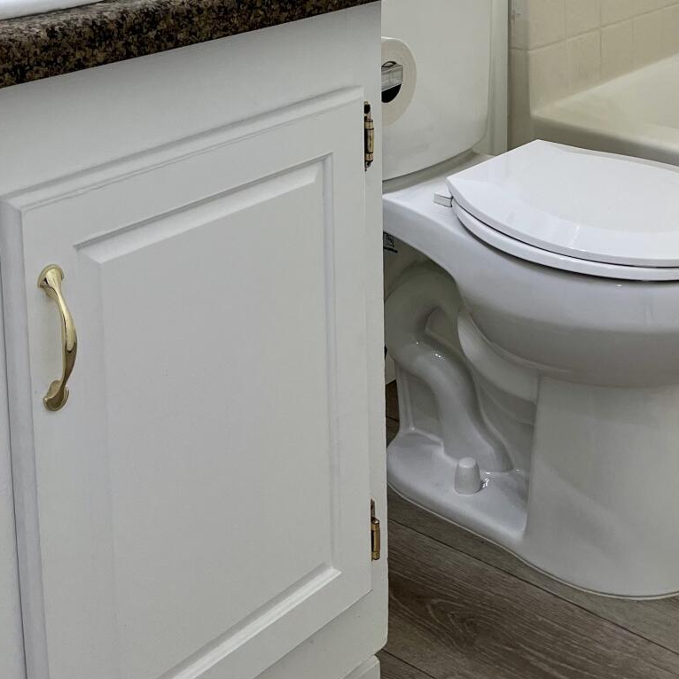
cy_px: -78
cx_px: 571
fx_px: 1332
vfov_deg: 26.3
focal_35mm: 60
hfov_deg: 27.8
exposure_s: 1/120
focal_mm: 5.1
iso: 80
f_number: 1.6
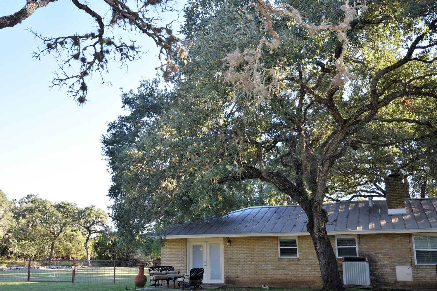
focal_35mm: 39
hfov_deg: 49.5
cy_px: 156
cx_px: 208
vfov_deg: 34.2
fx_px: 473
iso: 280
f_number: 5
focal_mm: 24
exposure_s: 1/200
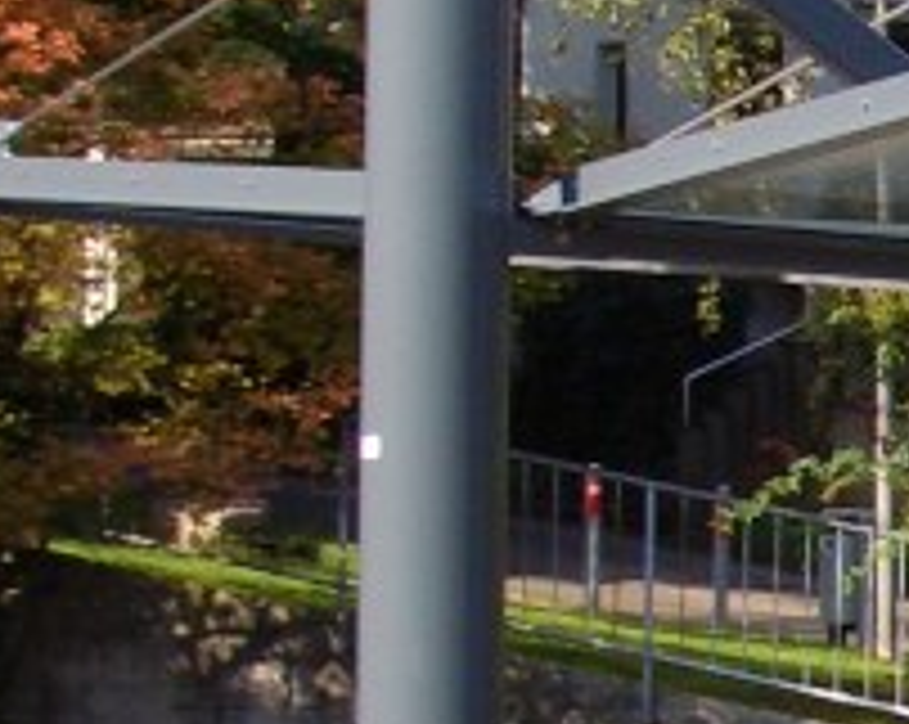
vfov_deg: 6.3
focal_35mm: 243
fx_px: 6528
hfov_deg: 7.6
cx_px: 1894
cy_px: 607
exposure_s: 1/160
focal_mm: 8.2
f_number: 5
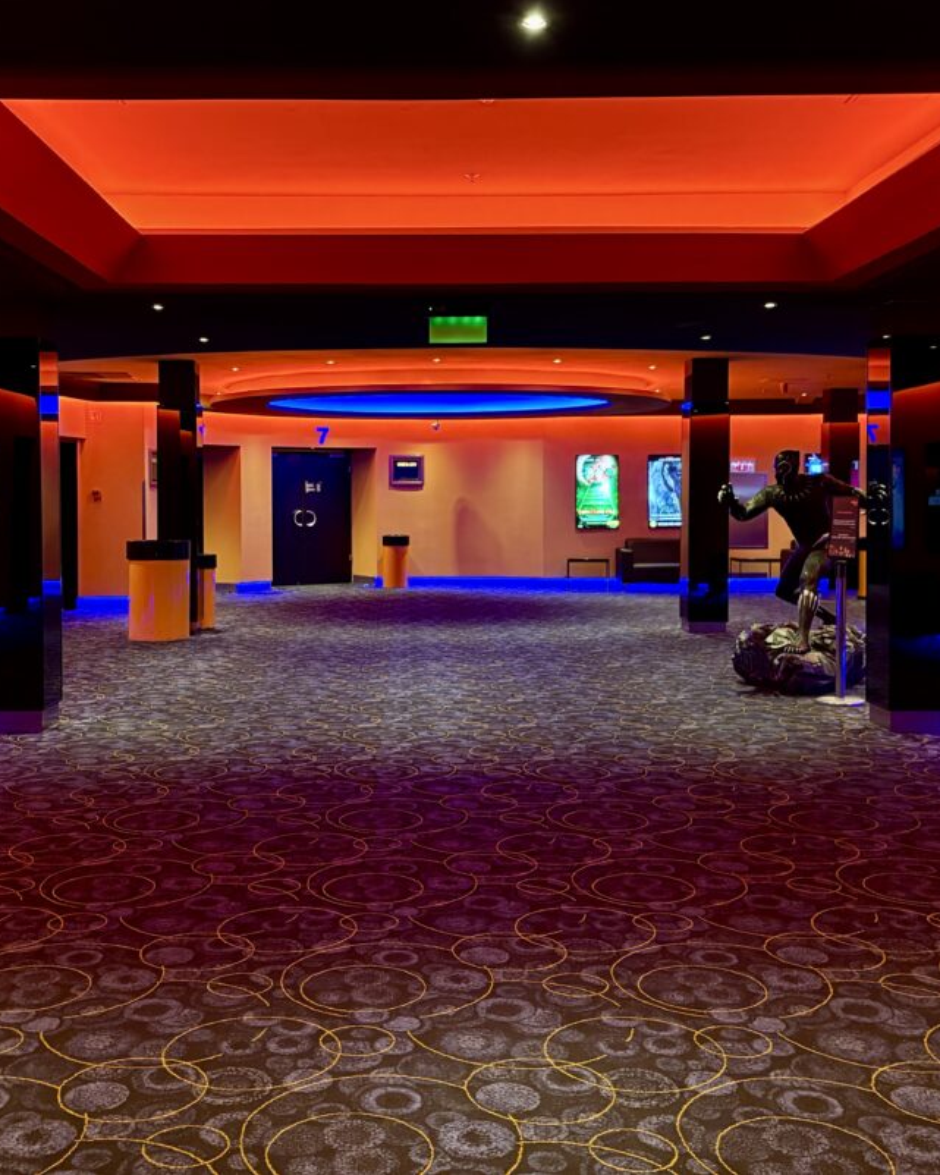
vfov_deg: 47.8
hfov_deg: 39.1
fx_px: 1321
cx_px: 400
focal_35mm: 38
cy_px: 516
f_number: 1.6
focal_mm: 5.96
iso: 640
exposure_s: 1/33
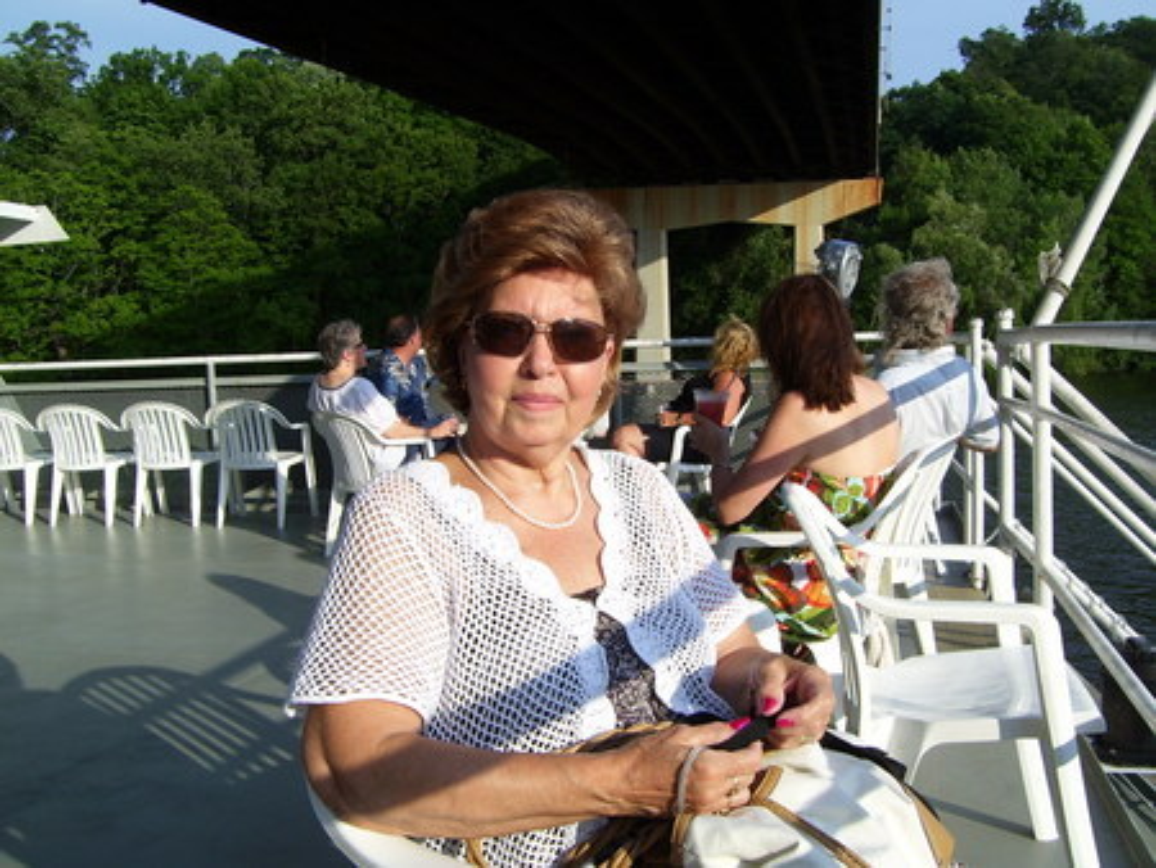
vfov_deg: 39.7
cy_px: 434
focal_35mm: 36
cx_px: 578
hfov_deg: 51.3
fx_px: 1203
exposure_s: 1/500
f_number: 4.8
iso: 80
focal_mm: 6
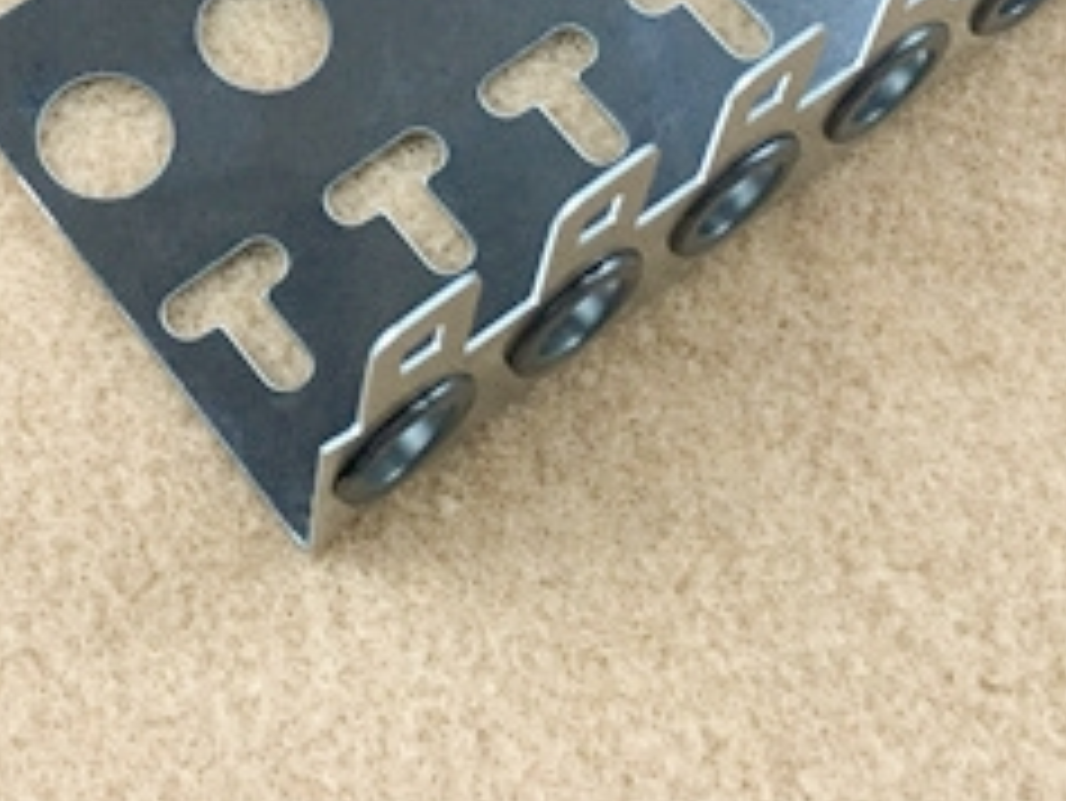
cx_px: 229
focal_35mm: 98
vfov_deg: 13.9
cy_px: -490
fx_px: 3019
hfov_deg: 19.8
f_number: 2.2
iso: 32
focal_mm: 4.15
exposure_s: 1/33
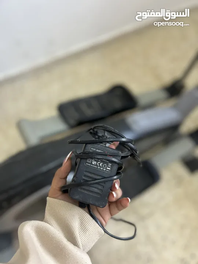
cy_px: 132
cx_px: 99
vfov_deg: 67.3
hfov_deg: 53.1
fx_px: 198
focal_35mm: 26
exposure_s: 1/50
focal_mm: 5.7
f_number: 1.5
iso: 160
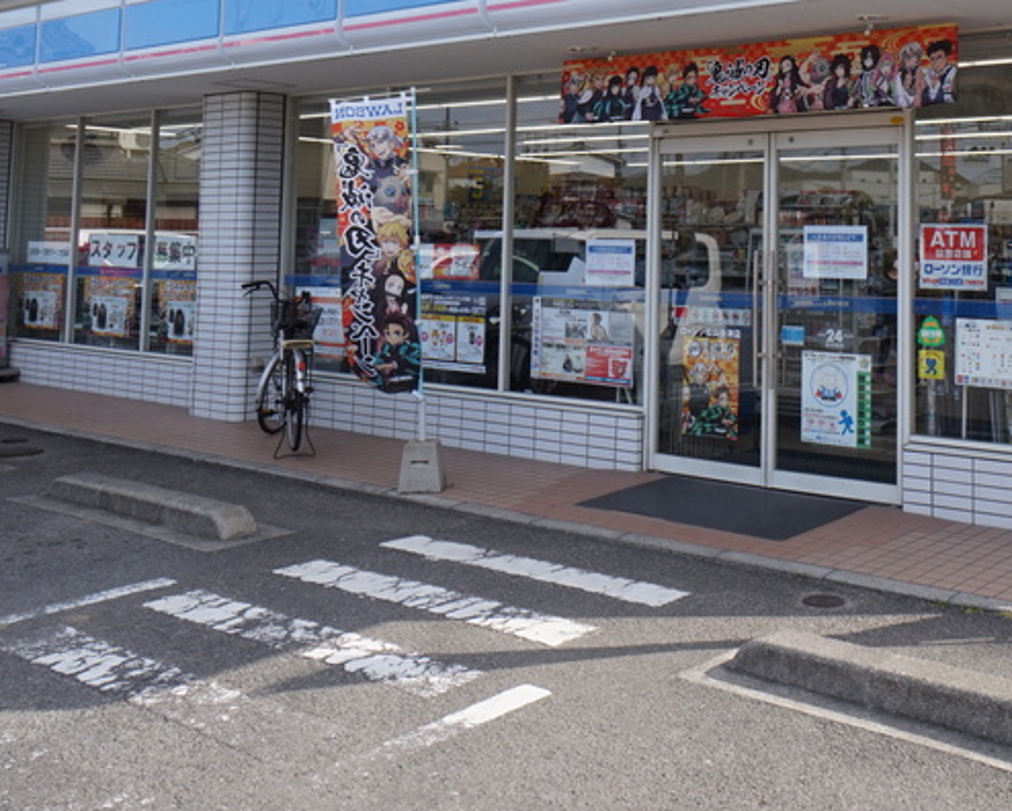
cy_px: 131
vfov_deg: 35.8
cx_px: 754
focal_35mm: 40
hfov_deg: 44.3
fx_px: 1200
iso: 200
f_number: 11
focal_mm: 13
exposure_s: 1/125
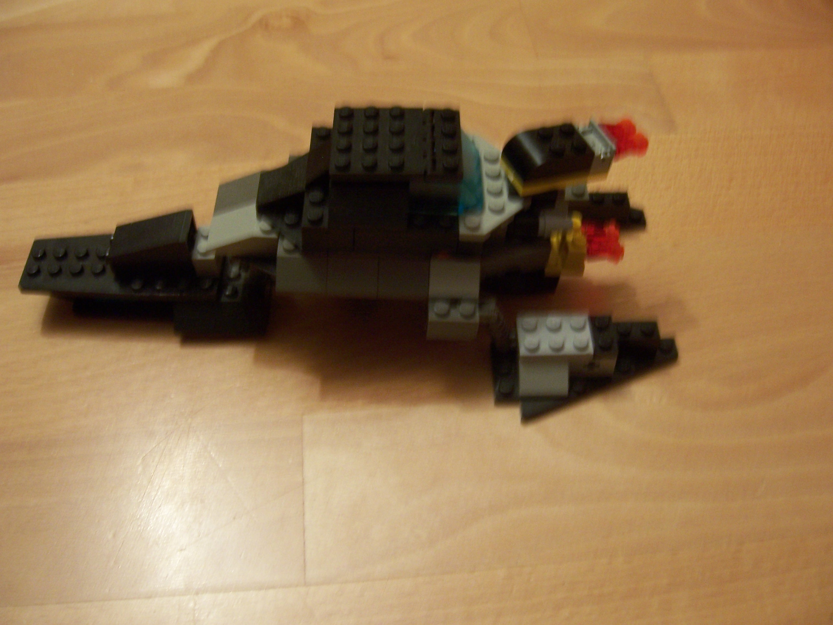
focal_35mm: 36
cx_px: 416
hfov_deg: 51.4
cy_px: 312
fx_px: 866
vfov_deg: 39.7
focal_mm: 6.2
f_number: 2.8
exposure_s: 1/15
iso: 160
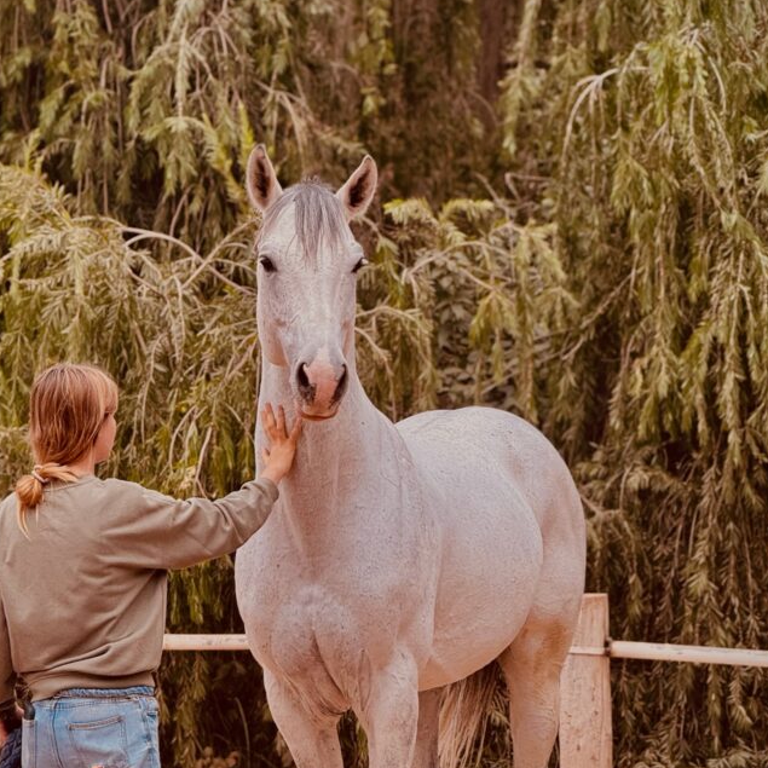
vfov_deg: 10.2
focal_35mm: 171
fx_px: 4292
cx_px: 321
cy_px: 373
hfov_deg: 10.2
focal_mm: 15.66
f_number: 2.8
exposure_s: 1/99
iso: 80
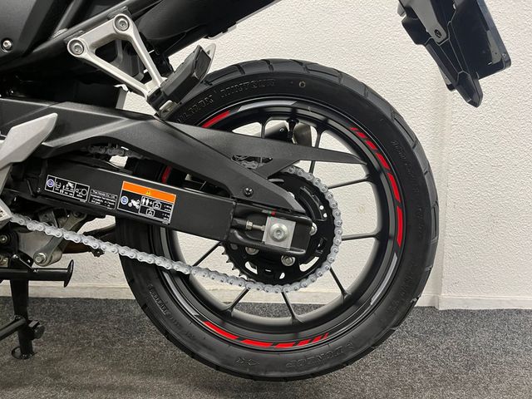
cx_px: 266
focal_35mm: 26
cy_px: 200
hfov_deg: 67.3
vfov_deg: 53.1
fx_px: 400
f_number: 1.6
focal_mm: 5.1
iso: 200
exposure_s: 1/50
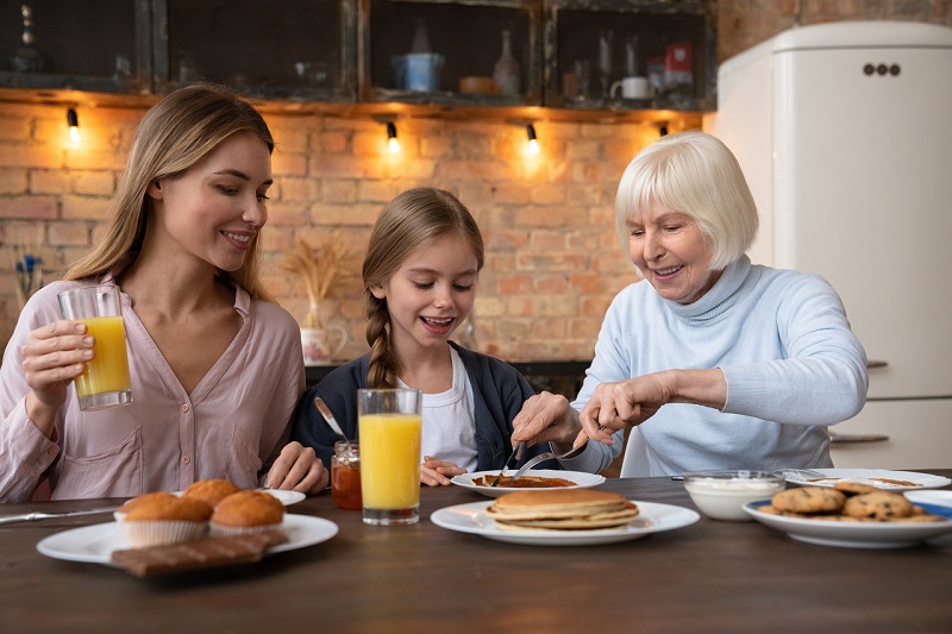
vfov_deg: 29.2
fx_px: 1216
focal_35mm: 46
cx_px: 476
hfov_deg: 42.8
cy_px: 317
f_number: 3.5
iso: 1250
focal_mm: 46
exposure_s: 1/320
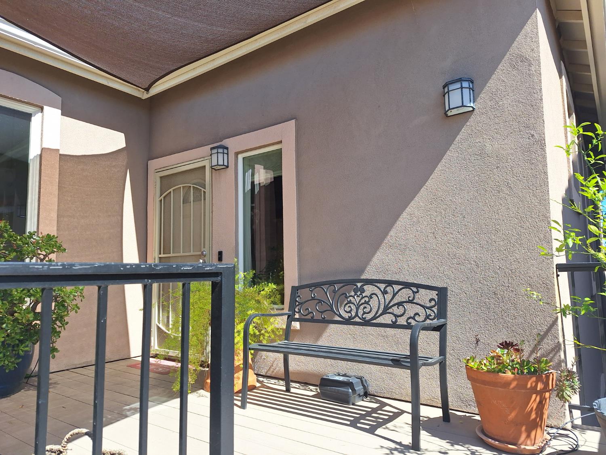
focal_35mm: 23
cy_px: 228
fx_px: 403
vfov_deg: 58.9
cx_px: 303
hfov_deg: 73.9
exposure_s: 1/1353
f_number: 1.8
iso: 40
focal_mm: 5.54
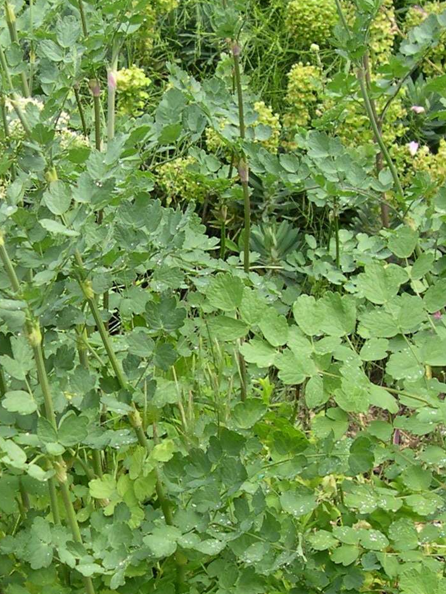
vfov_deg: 21.3
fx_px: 1580
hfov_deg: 16.0
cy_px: 319
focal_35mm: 92
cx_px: 136
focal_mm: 8
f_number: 2.8
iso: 100
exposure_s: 1/199
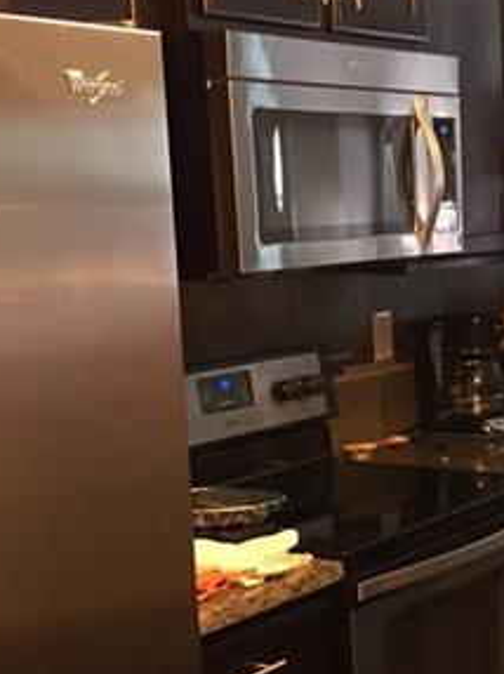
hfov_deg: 17.9
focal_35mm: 78
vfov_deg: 24.8
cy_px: 476
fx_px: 1516
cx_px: 603
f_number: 2.2
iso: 160
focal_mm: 4.15
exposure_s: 1/30
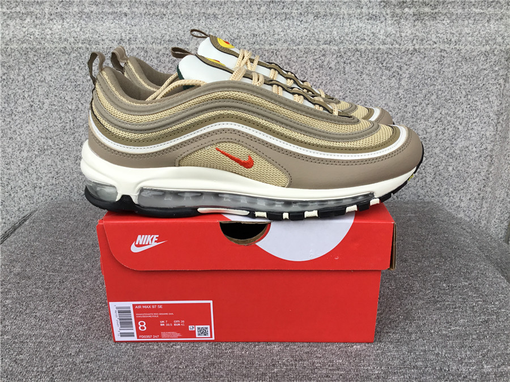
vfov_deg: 45.4
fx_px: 457
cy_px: 191
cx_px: 255
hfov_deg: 58.4
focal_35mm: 31
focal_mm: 3.3
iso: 32
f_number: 2.4
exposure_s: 1/100
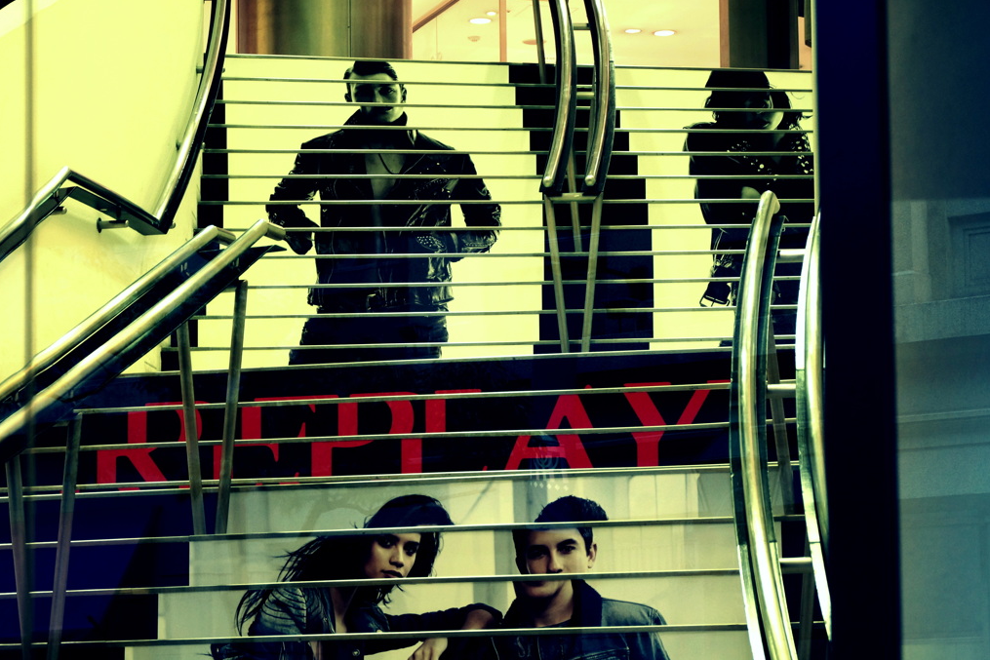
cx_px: 493
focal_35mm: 129
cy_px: 330
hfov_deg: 15.9
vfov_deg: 10.7
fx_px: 3534
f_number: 8
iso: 400
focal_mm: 85
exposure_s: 1/20
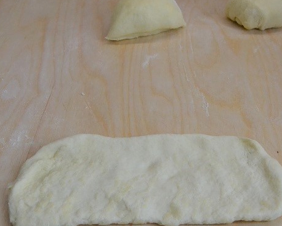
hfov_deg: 36.4
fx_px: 426
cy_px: 125
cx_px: 178
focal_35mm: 51
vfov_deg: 29.7
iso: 3200
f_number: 8
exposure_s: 1/250
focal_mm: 24
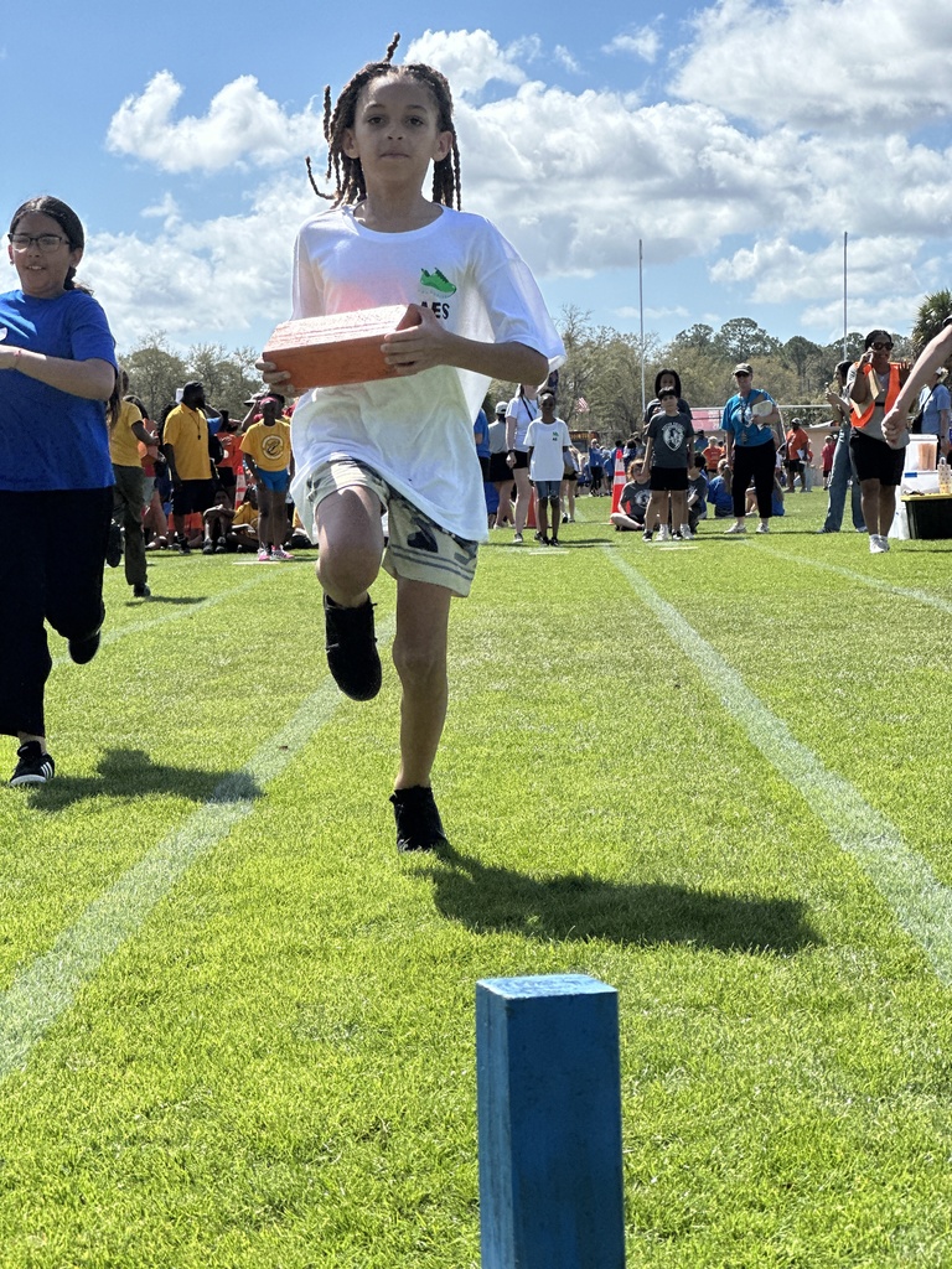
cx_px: 476
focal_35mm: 77
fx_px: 2824
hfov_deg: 19.1
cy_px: 634
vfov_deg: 25.3
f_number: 2.8
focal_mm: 9
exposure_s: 1/968
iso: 32
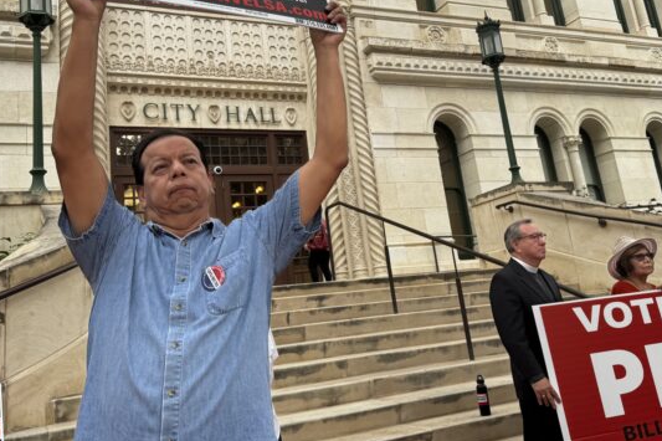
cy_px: 147
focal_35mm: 36
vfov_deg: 36.5
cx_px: 327
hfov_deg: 53.1
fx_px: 662
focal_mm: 6.76
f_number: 1.78
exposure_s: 1/1238
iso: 80
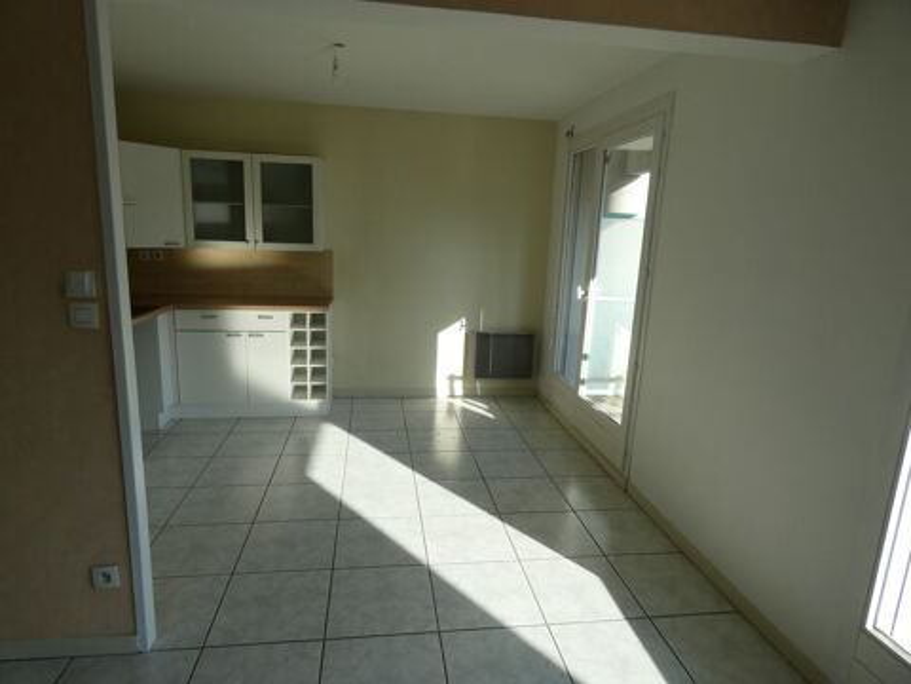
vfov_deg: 66.0
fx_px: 526
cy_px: 342
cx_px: 456
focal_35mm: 20
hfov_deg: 81.7
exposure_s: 1/320
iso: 80
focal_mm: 3.6
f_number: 2.8
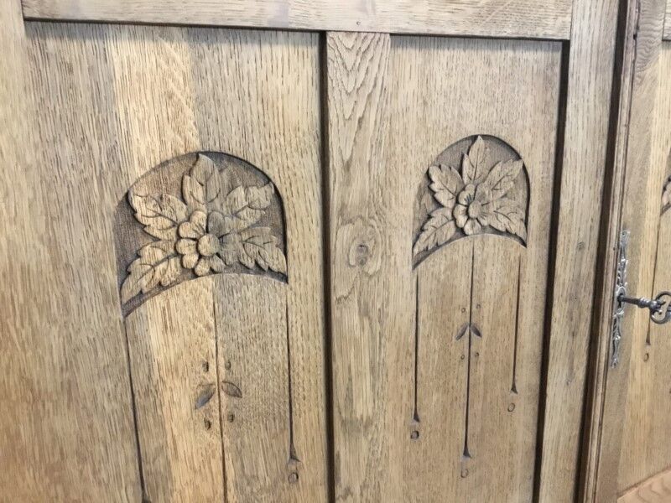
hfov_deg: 58.4
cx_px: 336
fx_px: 601
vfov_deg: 45.4
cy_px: 252
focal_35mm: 31
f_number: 2.4
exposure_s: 1/17
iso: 320
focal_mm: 3.3
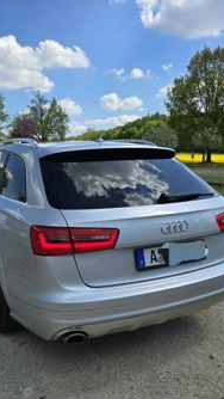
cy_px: 229
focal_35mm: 30
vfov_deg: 64.0
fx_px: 317
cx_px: 92
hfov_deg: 38.8
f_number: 1.7
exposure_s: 1/714
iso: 12
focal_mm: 6.3
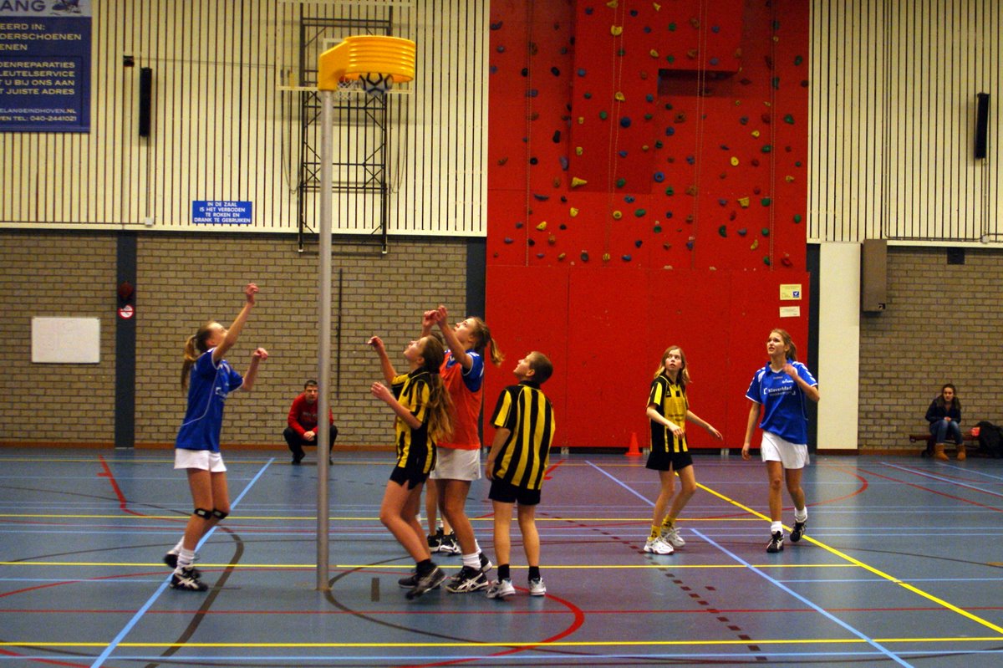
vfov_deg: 31.9
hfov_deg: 46.4
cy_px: 334
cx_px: 502
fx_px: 1170
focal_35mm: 42
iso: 800
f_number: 2.8
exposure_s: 1/125
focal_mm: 28
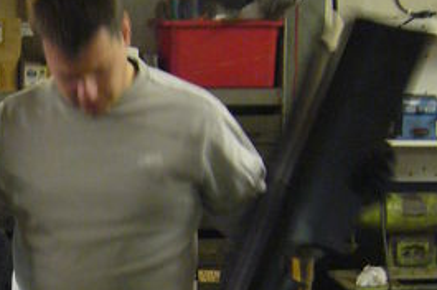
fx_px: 1067
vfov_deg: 15.2
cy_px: 282
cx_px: 71
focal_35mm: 88
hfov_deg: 22.7
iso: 200
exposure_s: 1/8
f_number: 2.8
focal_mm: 5.8
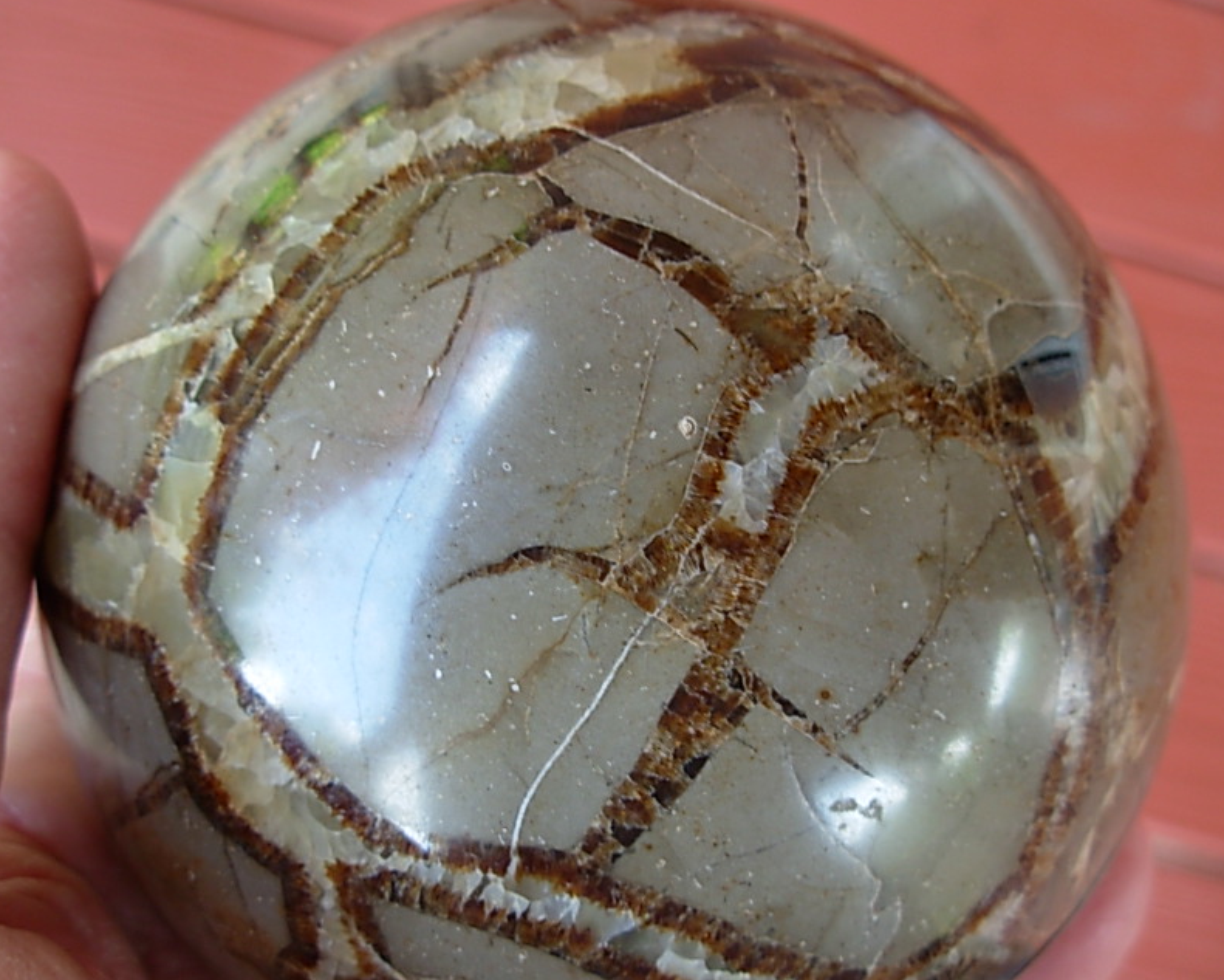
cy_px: 547
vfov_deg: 31.4
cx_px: 675
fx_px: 1739
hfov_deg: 38.7
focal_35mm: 48
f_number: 2.9
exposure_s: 1/33.9
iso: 50
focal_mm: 6.3
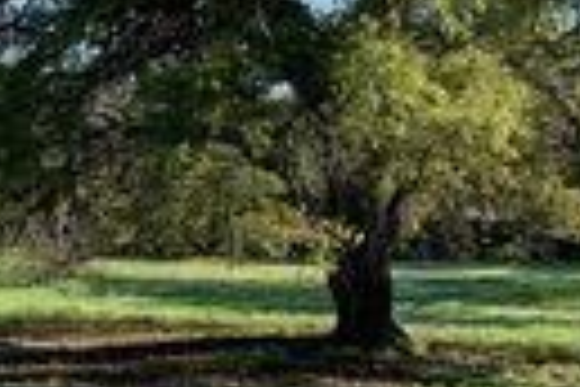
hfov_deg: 16.3
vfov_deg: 13.0
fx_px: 1692
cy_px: 164
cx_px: -463
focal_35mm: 105
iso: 25
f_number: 1.8
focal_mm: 4.25
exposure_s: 1/1136
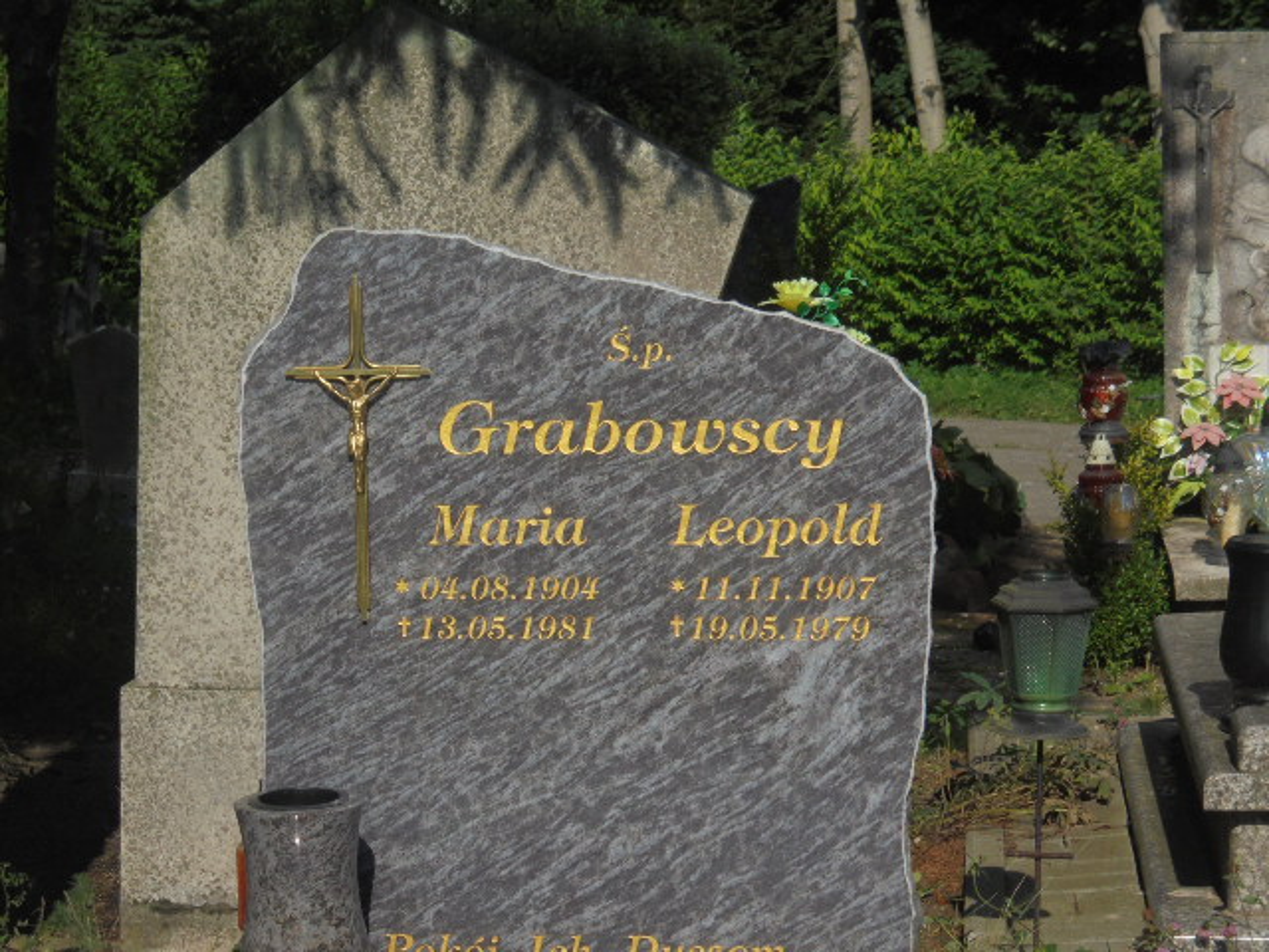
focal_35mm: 107
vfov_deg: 13.8
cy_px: 476
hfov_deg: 18.4
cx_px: 634
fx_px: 3923
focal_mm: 19.2
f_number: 5.1
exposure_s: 1/1000
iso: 100
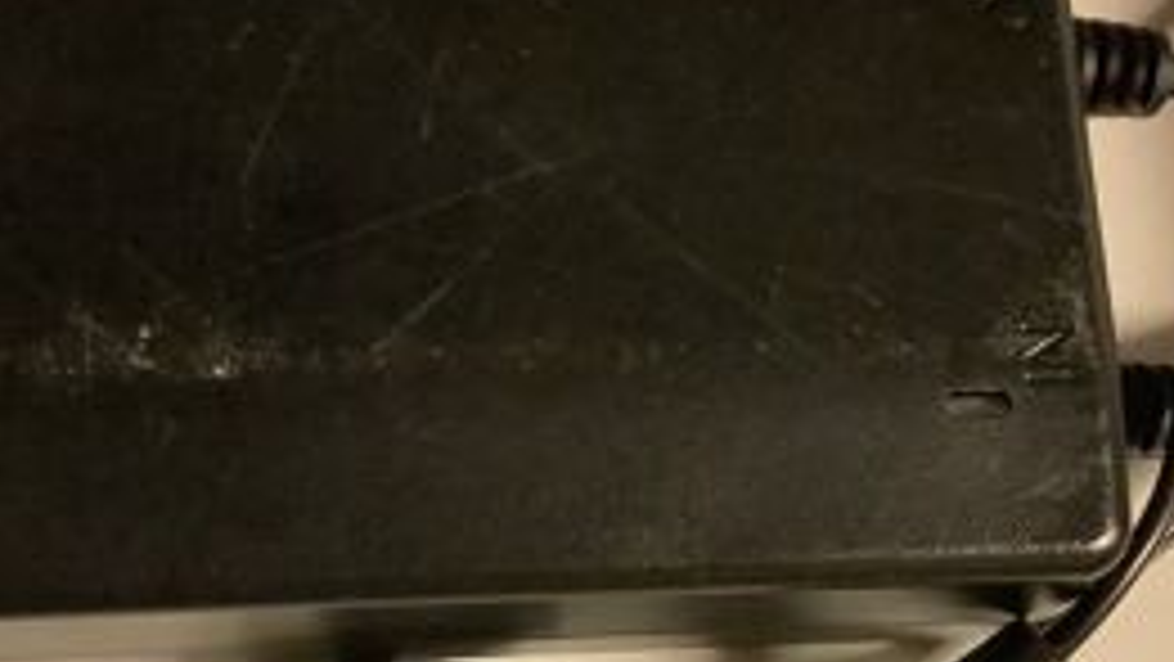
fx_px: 1931
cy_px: 392
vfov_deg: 19.4
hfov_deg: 33.8
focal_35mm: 62
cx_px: 571
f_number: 2.4
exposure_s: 1/25
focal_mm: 3.3
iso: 500
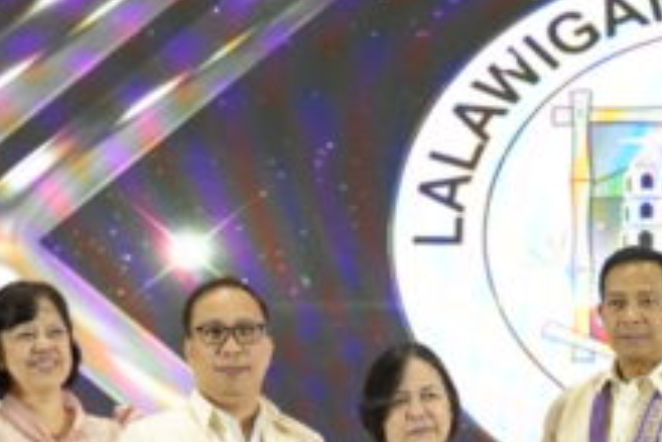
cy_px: 450
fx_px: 2777
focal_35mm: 151
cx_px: 662
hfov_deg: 13.4
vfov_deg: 9.0
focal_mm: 29
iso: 1250
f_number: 4.5
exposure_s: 1/125
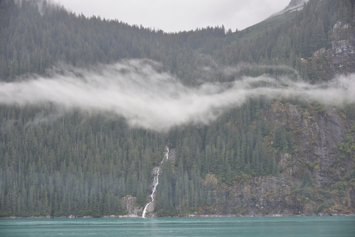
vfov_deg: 16.7
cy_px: 118
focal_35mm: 82
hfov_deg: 24.8
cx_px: 178
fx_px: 809
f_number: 5
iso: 500
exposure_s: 1/200
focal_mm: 82
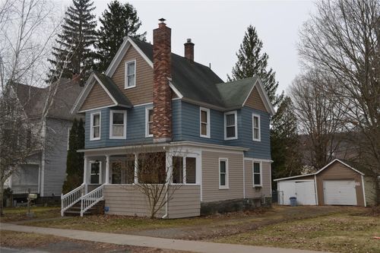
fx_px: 380
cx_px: 190
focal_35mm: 36
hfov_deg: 53.1
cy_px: 126
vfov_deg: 36.8
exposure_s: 1/200
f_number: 8
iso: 100
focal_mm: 24
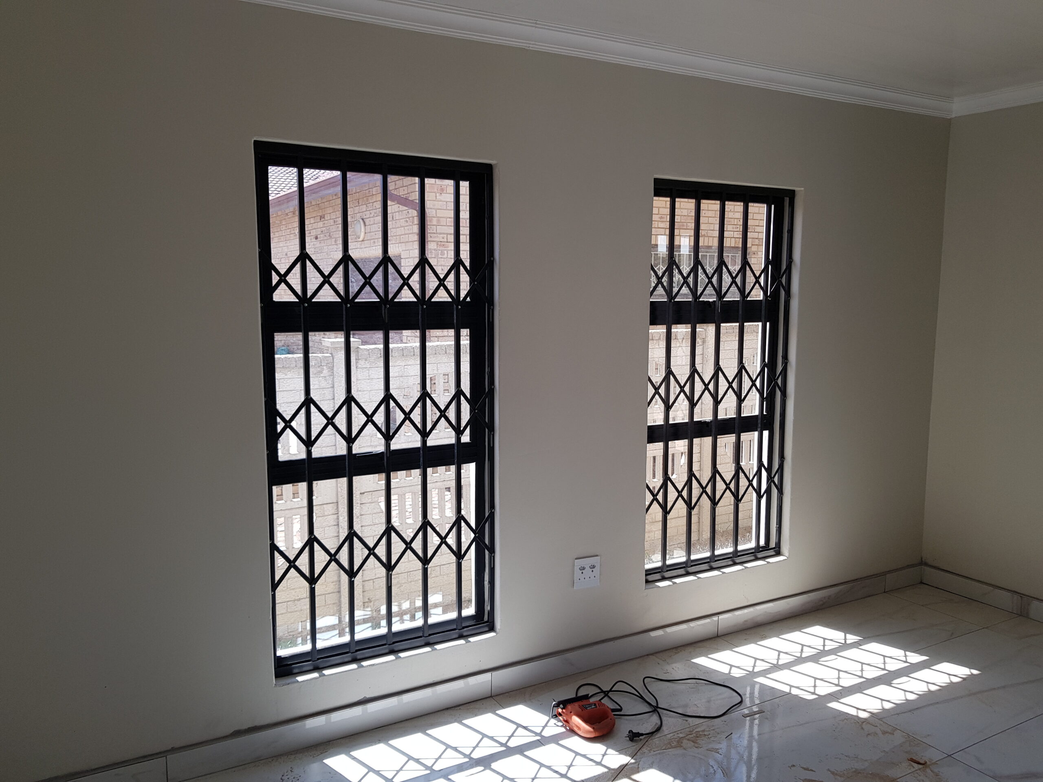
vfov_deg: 53.1
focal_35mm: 26
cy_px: 391
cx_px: 522
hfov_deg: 67.3
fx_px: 783
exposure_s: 1/226
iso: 40
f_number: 1.7
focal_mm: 4.3
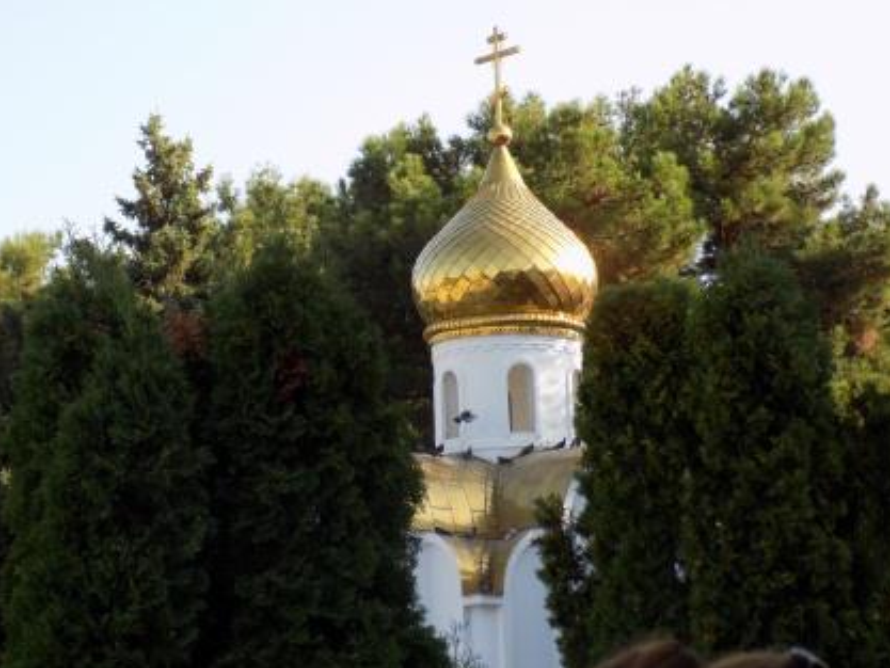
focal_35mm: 115
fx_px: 2958
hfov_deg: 17.1
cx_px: 423
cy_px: 318
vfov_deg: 12.9
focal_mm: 19.1
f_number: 4.7
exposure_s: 1/160
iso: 80
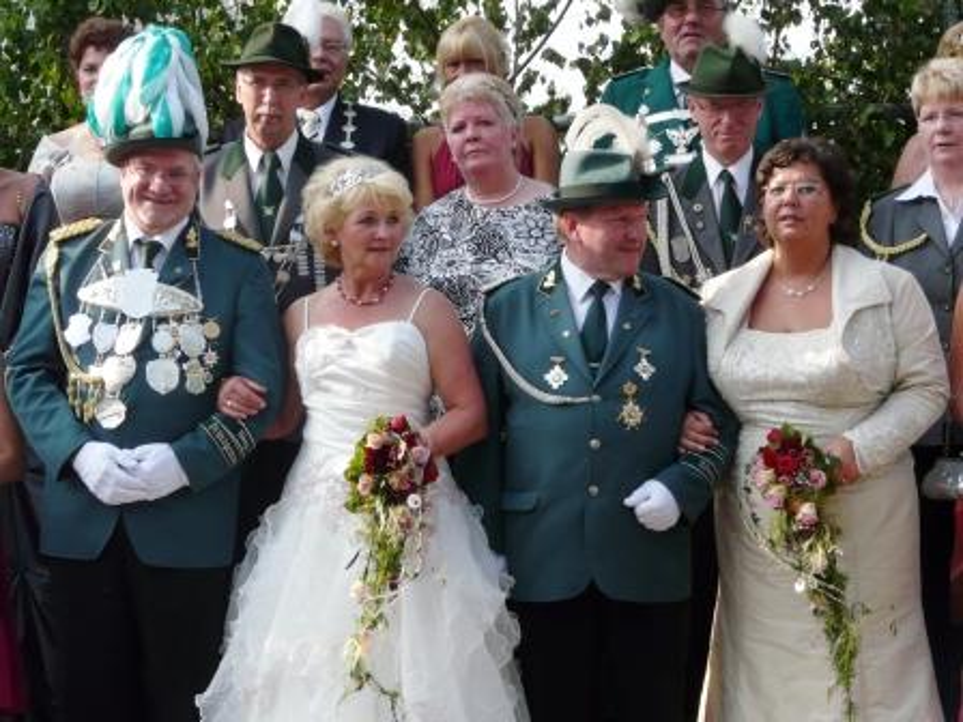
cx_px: 482
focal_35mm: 96
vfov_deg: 15.4
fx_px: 2671
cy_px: 361
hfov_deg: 20.4
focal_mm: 15.8
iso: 100
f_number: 5
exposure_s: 1/200
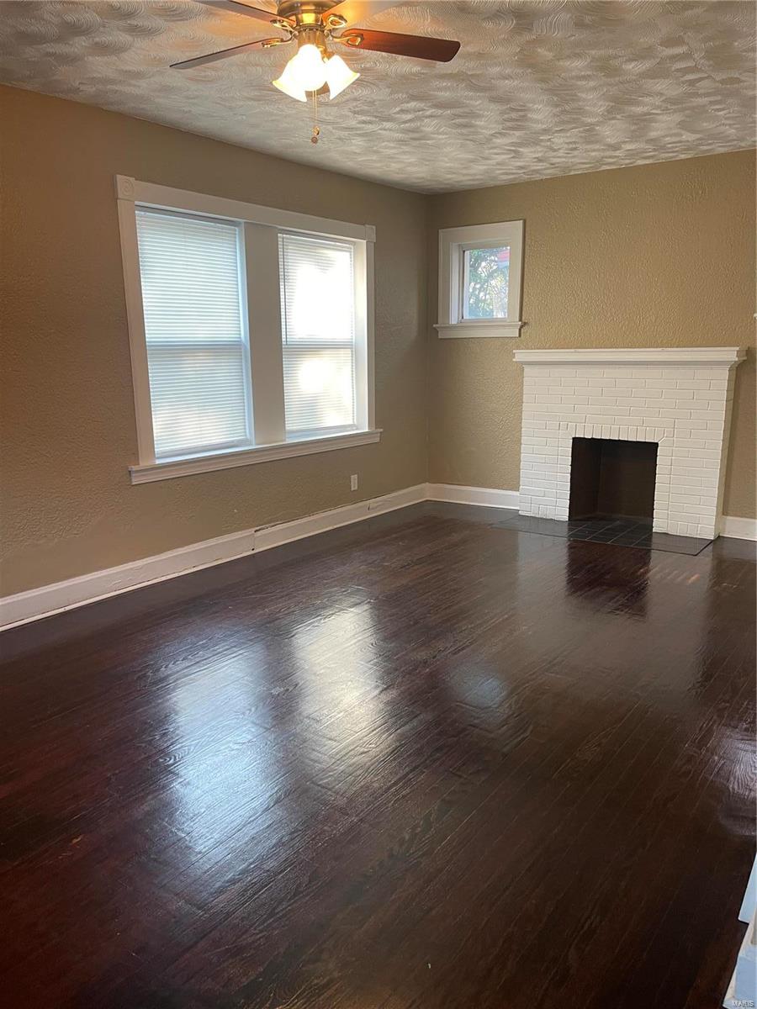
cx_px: 378
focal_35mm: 26
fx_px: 758
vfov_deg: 67.3
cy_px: 504
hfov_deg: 53.1
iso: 100
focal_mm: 5.1
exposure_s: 1/60
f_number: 1.6
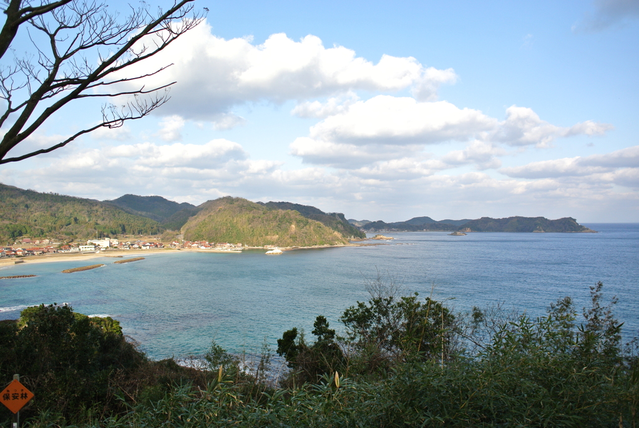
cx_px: 320
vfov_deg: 48.0
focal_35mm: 27
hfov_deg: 67.3
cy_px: 214
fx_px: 480
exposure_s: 1/800
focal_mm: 10
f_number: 2.8
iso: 100
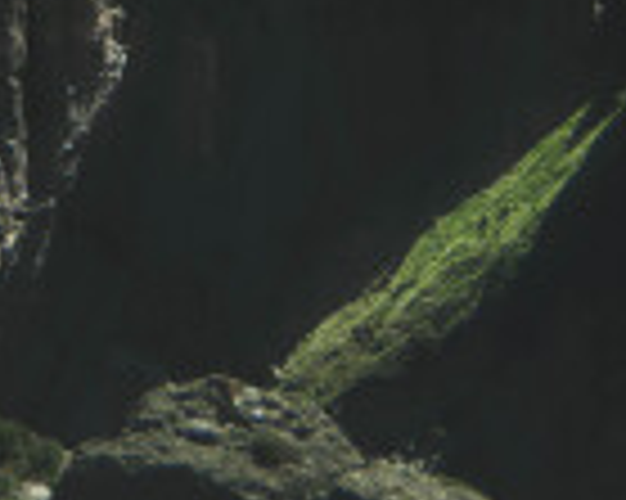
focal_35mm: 156
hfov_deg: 12.2
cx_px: 14
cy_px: -216
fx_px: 2888
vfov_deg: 9.6
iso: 100
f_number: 2.8
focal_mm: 30
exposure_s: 1/400
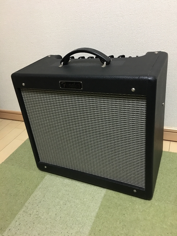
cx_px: 88
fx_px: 198
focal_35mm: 29
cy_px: 118
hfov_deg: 48.2
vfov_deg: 61.7
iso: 100
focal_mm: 4.15
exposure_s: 1/4
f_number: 2.2
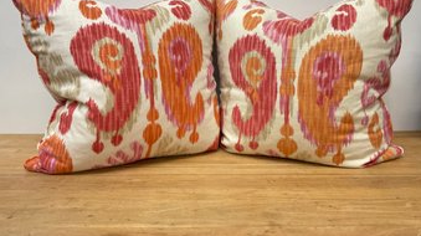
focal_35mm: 32
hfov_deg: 61.1
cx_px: 212
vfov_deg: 36.5
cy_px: 100
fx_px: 357
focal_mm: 3
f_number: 1.8
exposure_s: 1/60
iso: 125
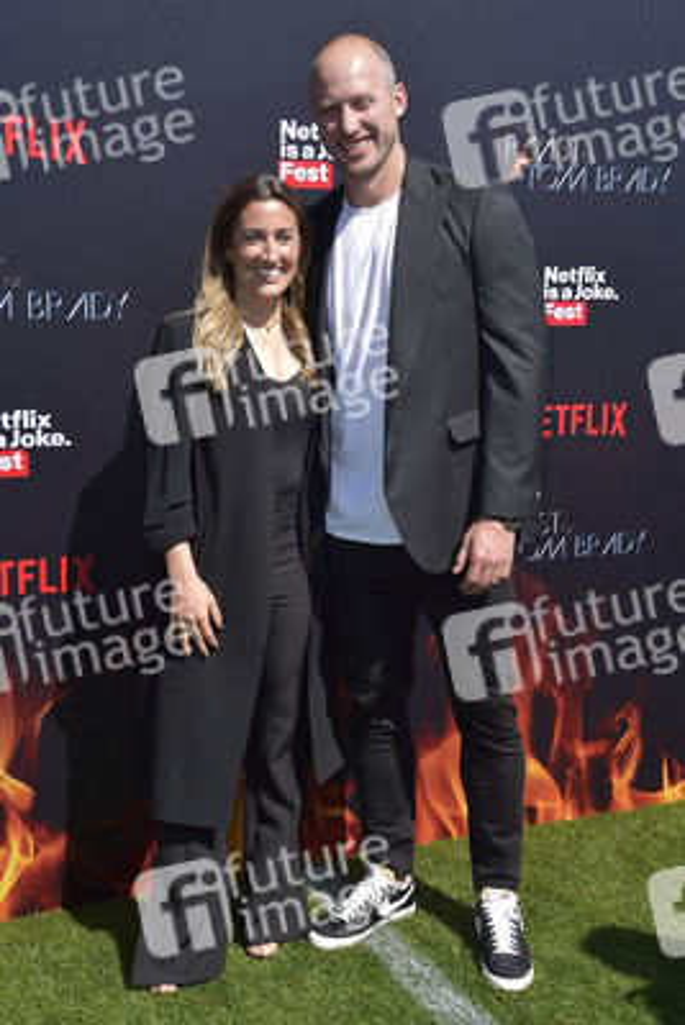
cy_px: 512
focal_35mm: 45
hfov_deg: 29.9
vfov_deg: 43.6
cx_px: 342
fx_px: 1283
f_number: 8
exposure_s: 1/250
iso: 200
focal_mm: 45
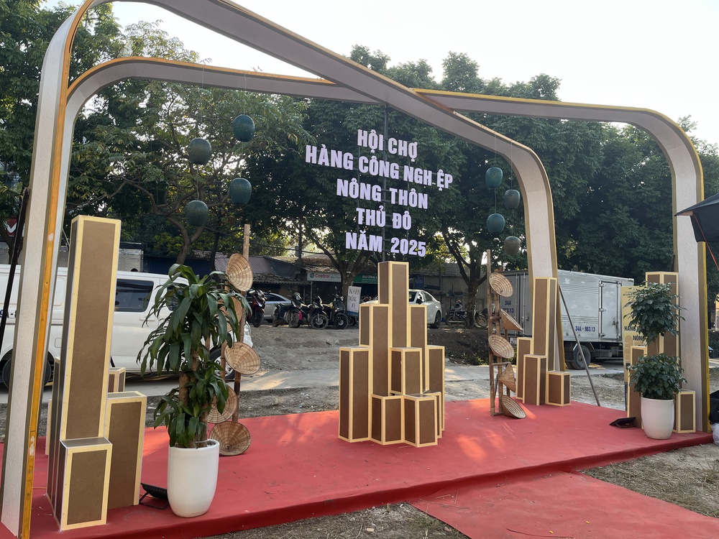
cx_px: 360
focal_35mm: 26
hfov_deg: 67.3
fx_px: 540
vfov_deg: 53.1
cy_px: 270
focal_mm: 5.1
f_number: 1.6
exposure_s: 1/515
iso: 50
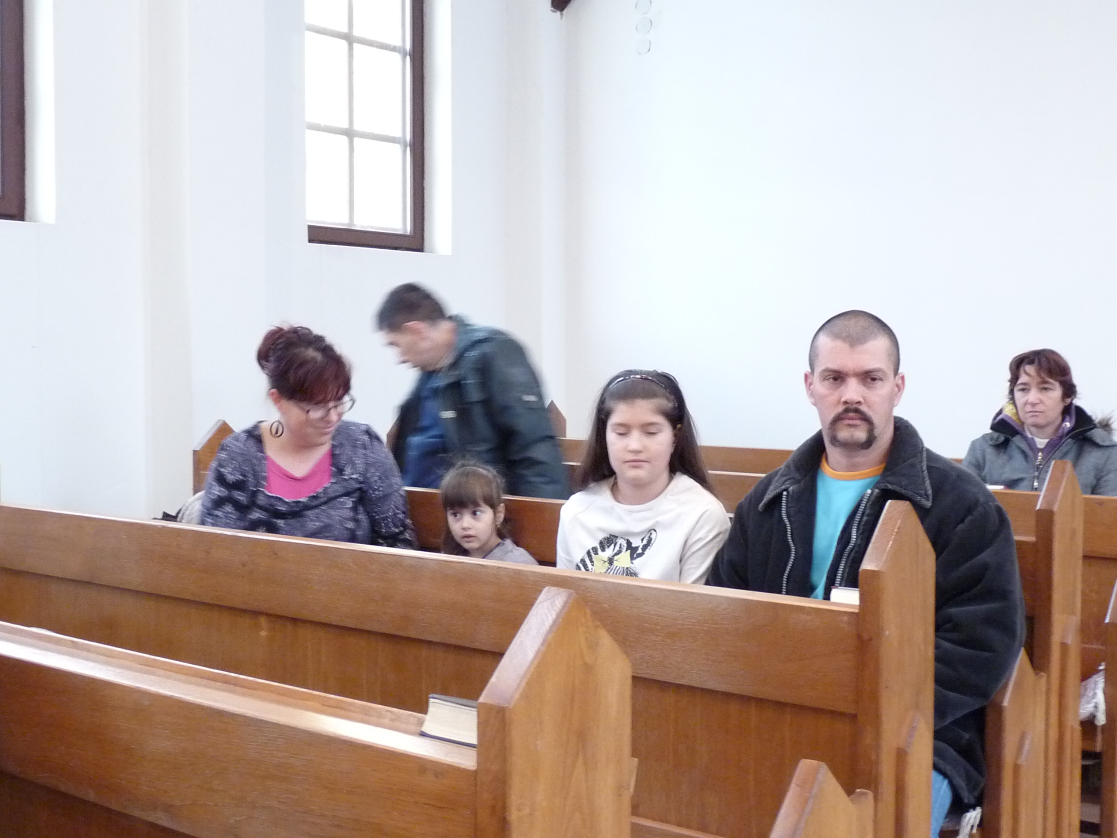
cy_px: 419
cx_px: 558
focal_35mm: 41
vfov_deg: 35.1
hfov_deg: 45.8
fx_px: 1323
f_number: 2.8
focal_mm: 5.2
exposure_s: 1/10
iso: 400
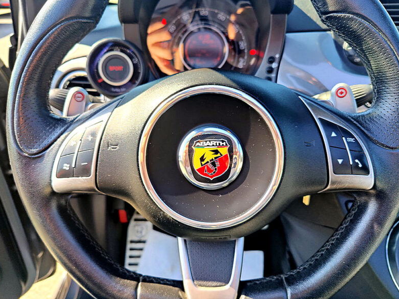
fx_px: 415
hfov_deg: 51.4
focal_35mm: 36
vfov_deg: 39.6
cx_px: 200
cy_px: 145
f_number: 1.88
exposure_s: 1/200
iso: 107
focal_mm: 6.06
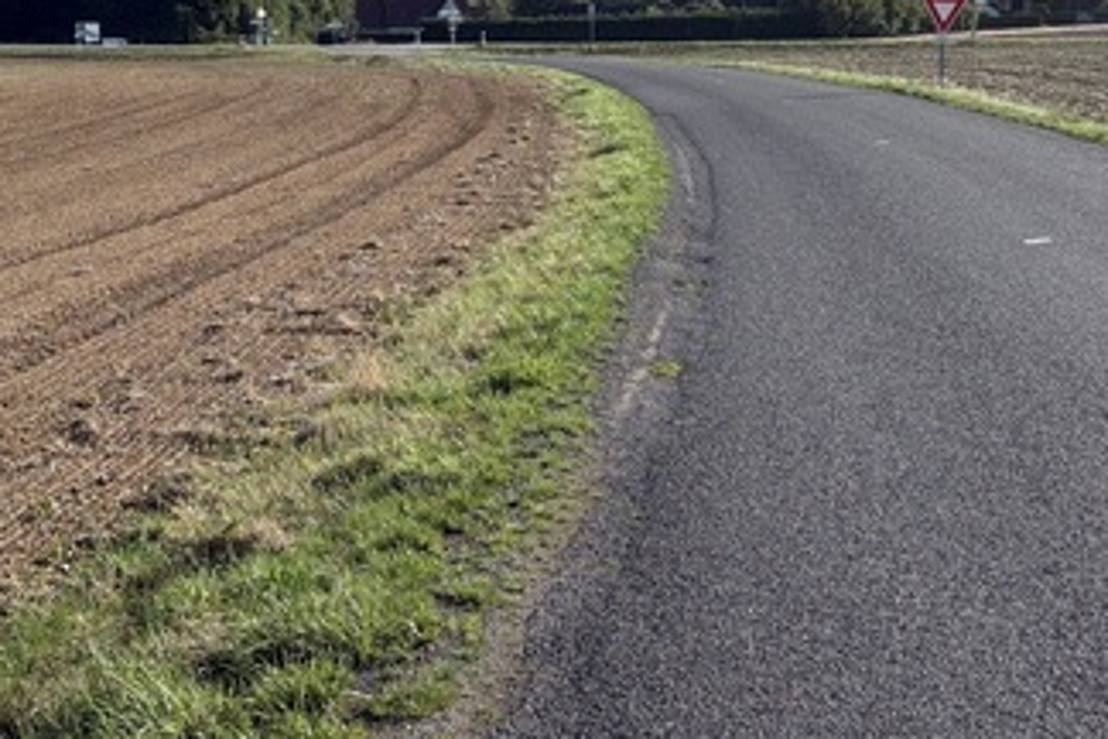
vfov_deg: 17.7
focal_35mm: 77
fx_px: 2370
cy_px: 248
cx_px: 325
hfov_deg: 26.1
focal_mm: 6.76
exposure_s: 1/4329
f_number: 1.78
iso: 64
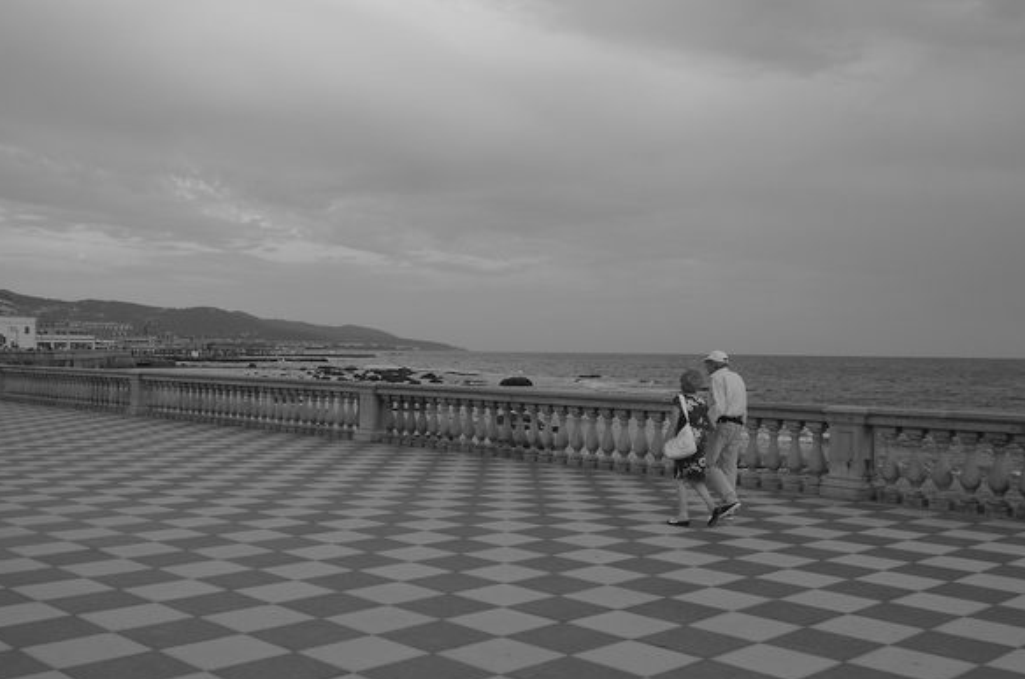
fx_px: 1051
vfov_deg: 35.8
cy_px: 347
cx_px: 518
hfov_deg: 52.0
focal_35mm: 37
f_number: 5.6
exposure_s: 1/125
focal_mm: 24
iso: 100
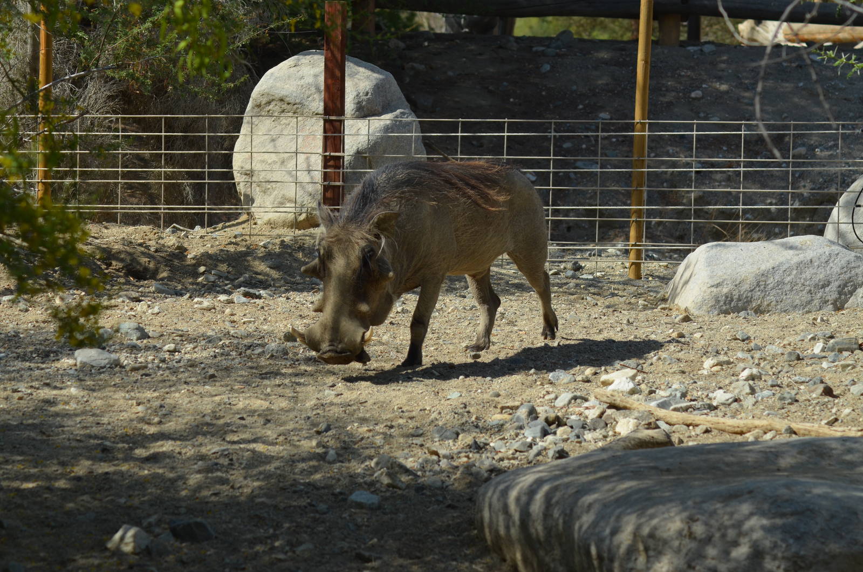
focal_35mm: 180
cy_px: 286
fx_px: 4306
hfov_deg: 11.4
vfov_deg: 7.6
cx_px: 432
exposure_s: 1/800
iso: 200
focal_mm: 120
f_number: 7.1
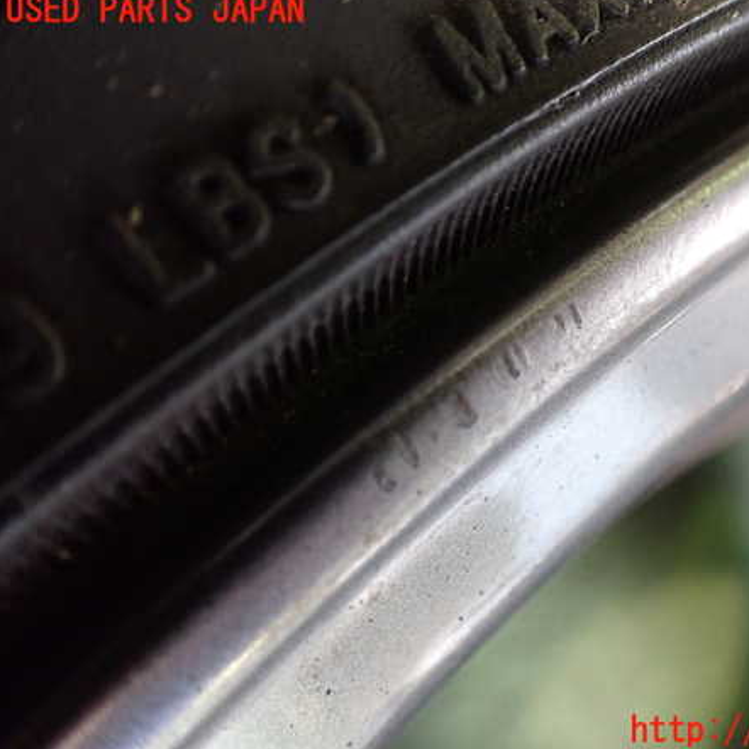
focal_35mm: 36
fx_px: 881
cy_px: 371
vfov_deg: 46.0
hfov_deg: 45.3
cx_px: 505
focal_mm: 5.4
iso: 800
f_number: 2.3
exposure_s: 1/50
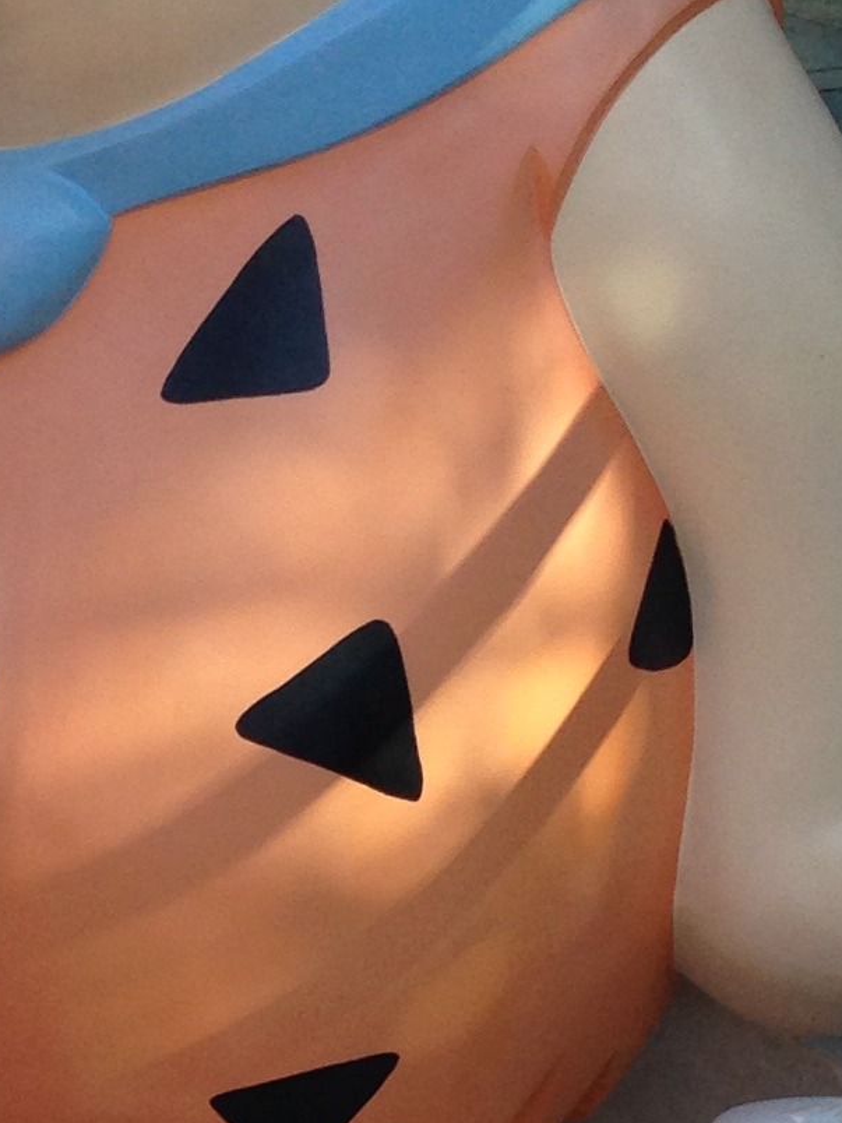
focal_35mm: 134
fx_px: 4346
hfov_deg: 10.9
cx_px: -95
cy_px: 1070
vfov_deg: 14.5
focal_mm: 4.12
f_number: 2.4
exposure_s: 1/311
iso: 50
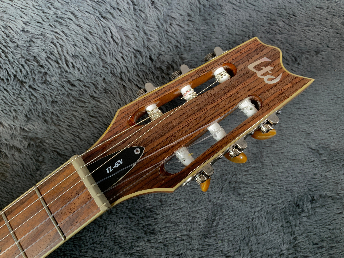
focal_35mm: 29
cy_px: 129
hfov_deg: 61.7
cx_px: 172
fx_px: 288
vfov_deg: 48.2
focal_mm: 3
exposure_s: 1/78
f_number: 1.8
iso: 64
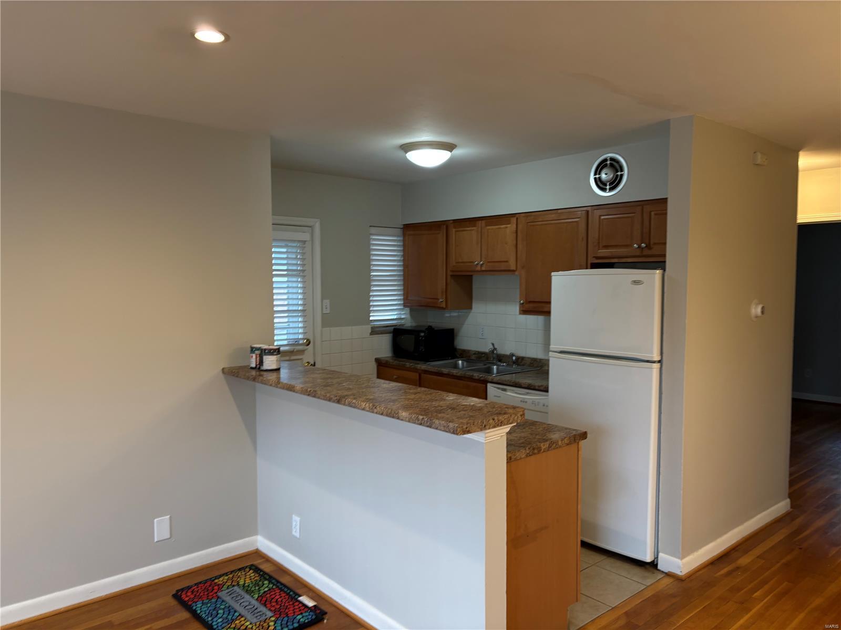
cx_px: 420
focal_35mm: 26
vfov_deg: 53.1
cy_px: 315
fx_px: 632
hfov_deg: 67.3
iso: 100
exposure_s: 1/60
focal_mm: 5.96
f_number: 1.6
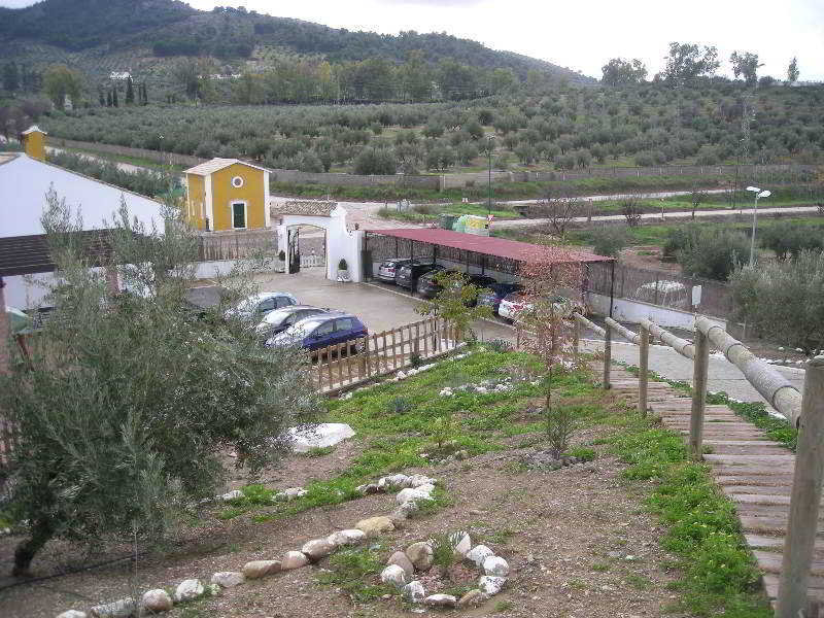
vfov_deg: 40.7
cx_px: 412
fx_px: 833
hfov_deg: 52.6
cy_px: 309
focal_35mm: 35
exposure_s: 1/260
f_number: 2.8
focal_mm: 5.7
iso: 50
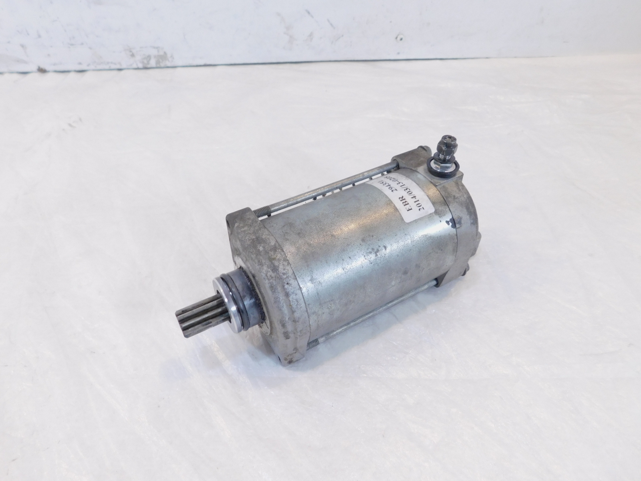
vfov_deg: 58.9
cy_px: 240
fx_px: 426
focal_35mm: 23
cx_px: 320
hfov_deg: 73.9
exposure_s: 1/30
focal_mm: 4
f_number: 3
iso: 220
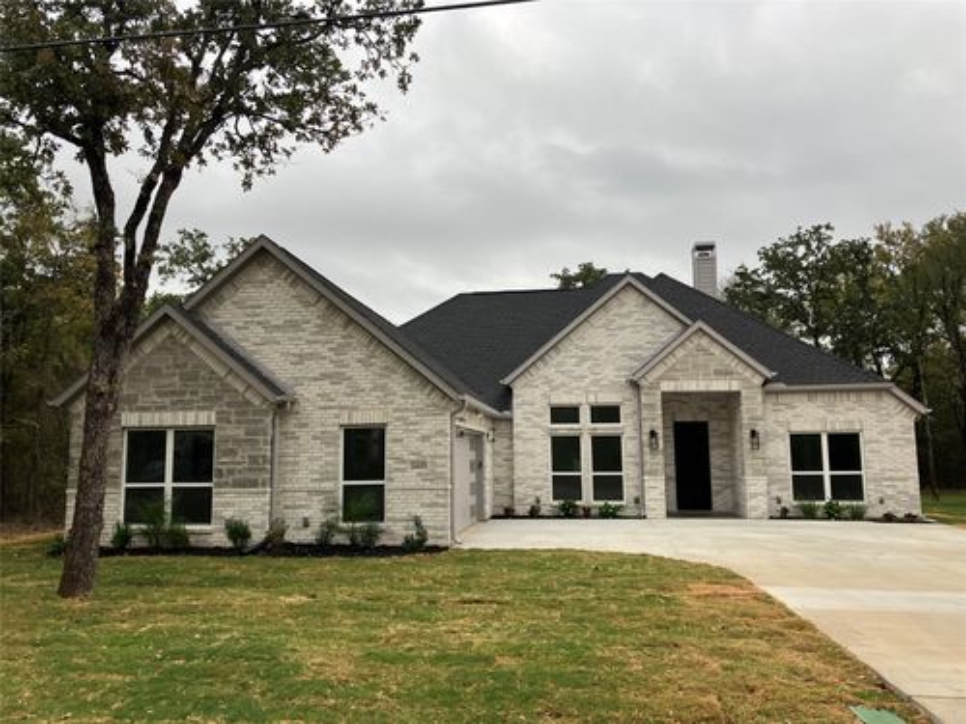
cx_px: 483
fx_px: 781
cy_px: 362
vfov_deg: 49.7
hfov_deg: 63.4
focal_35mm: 28
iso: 25
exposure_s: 1/180
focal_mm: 3.99
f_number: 1.8
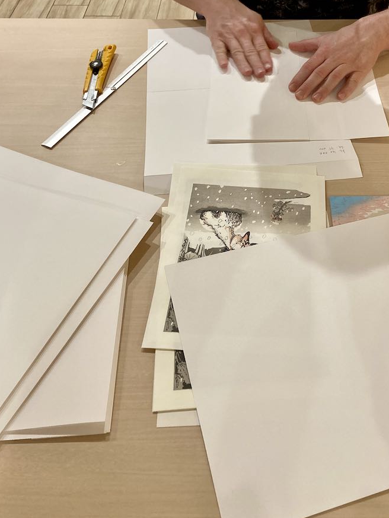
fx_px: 614
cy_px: 154
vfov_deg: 44.8
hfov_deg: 34.8
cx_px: 260
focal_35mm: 41
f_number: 1.8
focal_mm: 3.99
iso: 160
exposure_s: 1/60
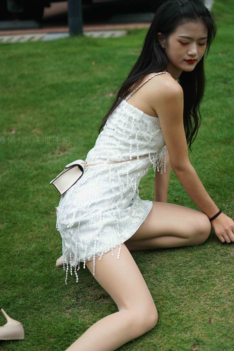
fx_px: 643
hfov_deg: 20.6
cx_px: 123
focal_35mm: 66
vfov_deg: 30.3
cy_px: 226
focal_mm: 50
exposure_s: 1/4000
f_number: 1.8
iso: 250
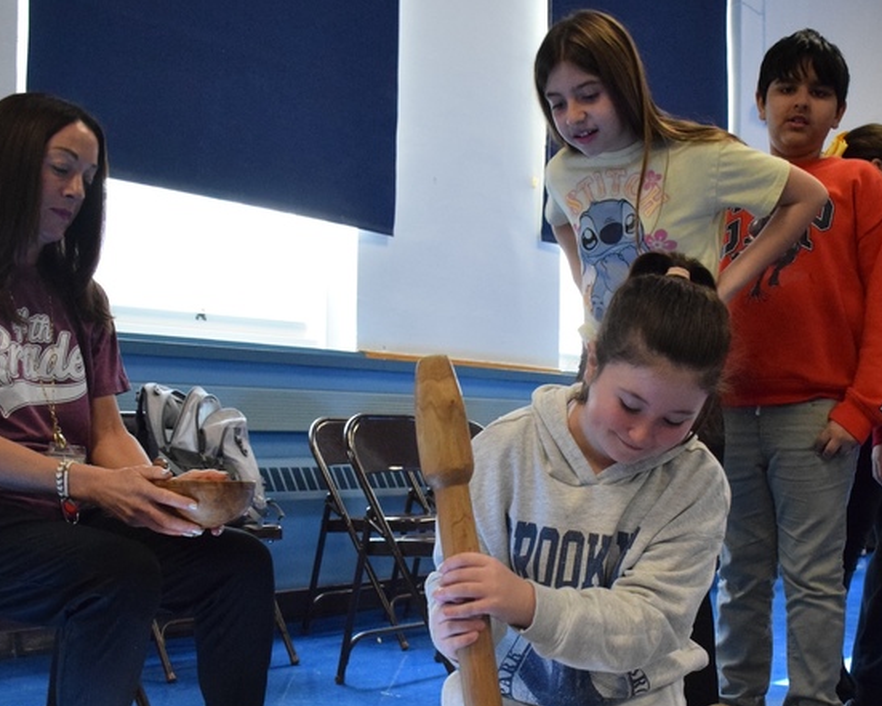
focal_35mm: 46
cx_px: 559
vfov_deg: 32.2
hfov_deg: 40.0
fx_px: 1201
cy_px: 518
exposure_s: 1/320
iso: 3200
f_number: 4
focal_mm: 18
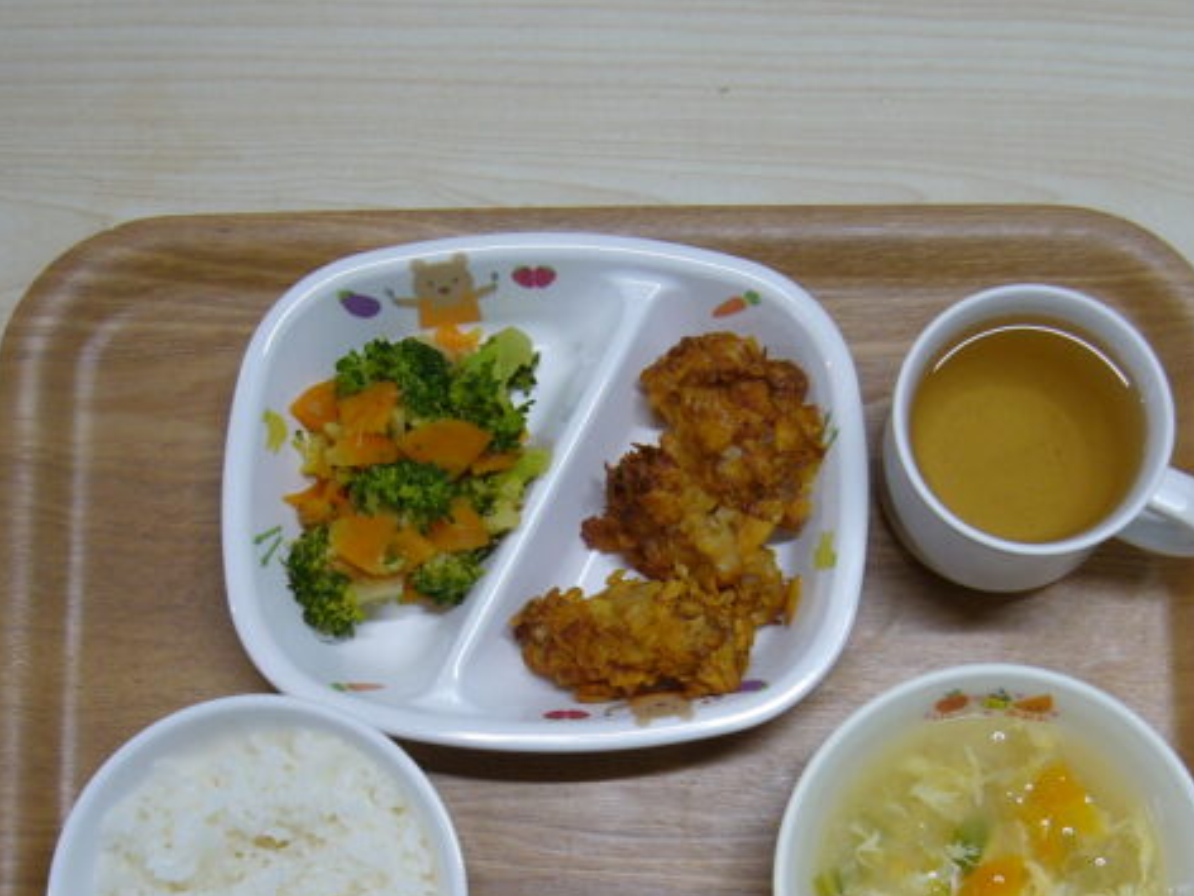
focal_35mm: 57
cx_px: 600
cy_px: 666
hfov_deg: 33.8
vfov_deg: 25.4
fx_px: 1966
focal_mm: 5.8
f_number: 2.8
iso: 80
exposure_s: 1/25
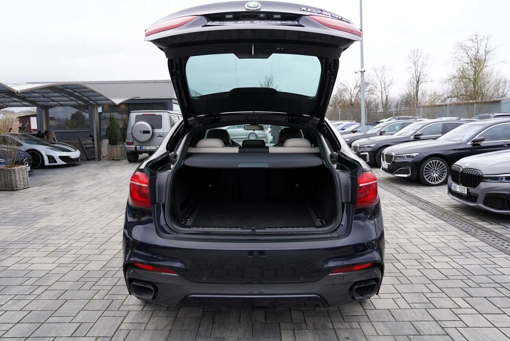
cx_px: 255
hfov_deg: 67.4
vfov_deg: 48.0
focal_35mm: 27
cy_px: 170
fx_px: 383
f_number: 5
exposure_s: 1/100
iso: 100
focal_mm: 27
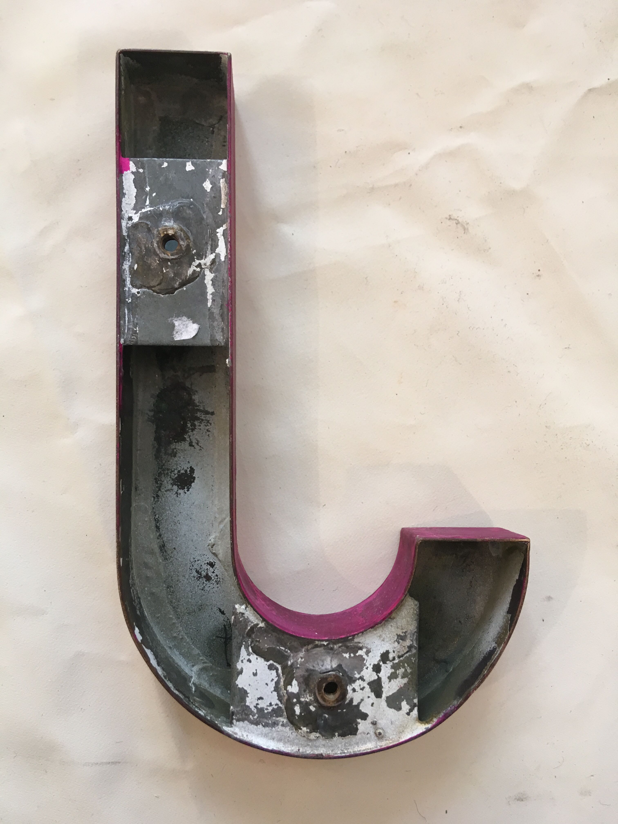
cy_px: 412
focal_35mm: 29
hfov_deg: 48.2
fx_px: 690
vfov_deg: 61.7
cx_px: 309
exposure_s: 1/33
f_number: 2.2
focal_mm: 4.15
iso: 100
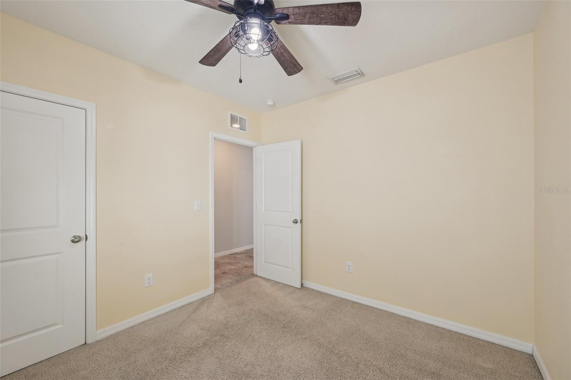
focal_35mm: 14
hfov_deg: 104.3
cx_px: 286
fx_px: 222
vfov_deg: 81.1
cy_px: 190
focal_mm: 14
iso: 400
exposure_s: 1/25
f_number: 8
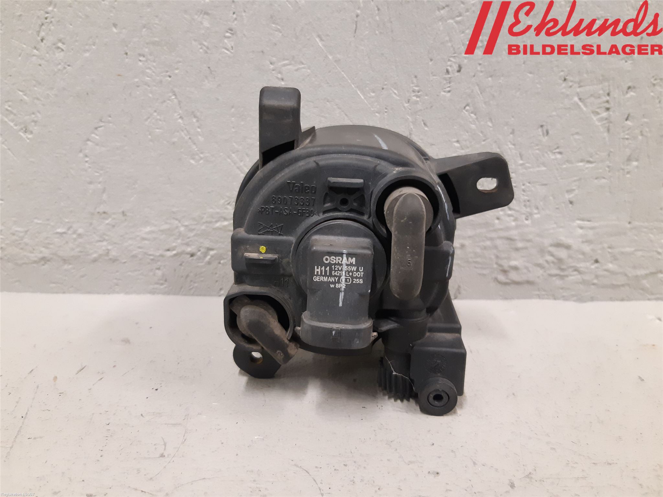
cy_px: 248
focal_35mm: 26
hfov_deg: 67.3
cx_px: 332
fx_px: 498
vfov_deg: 53.1
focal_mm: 3.93
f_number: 1.7
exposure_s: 1/50
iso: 250
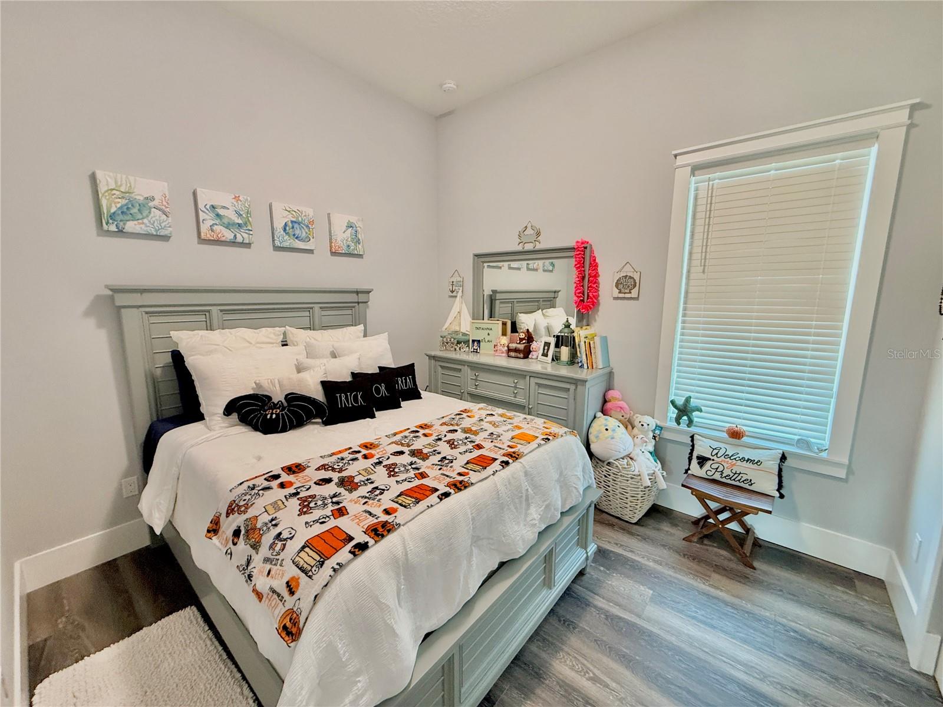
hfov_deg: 102.1
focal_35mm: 14
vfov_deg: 85.7
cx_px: 472
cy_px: 354
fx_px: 381
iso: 250
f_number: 2.2
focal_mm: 2.22
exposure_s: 1/60
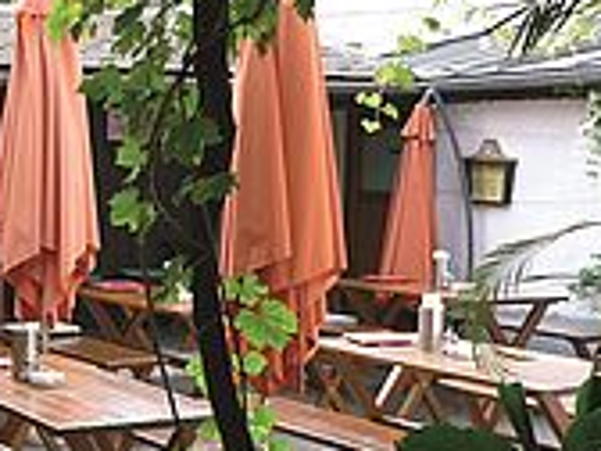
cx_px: -75
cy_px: 276
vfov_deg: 17.3
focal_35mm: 85
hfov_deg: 21.7
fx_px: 1476
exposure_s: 1/100
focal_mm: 5.5
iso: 100
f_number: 2.8
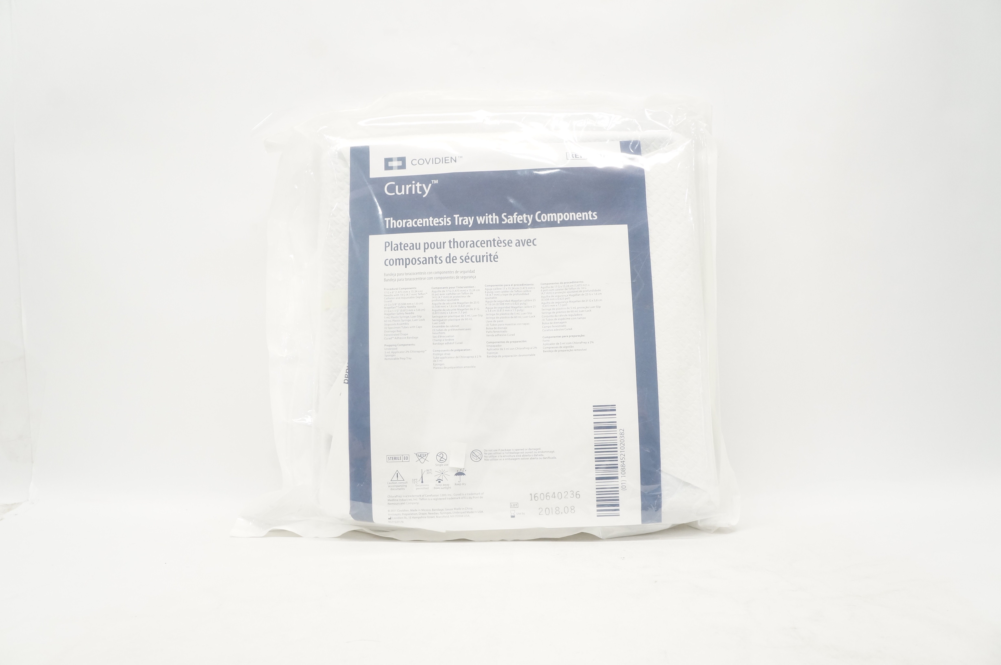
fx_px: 750
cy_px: 332
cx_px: 500
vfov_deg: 47.8
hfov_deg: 67.4
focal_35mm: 27
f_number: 7.1
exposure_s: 1/40
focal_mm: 18
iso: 800
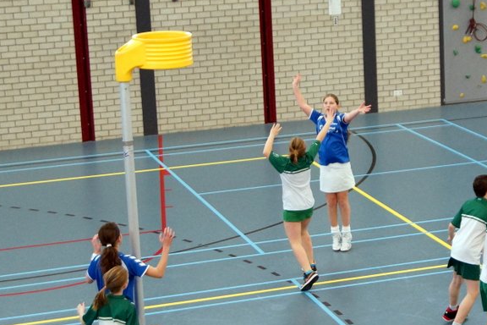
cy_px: 185
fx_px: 1082
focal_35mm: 80
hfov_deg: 25.3
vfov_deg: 17.1
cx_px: 304
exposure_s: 1/200
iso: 1000
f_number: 2.8
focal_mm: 30
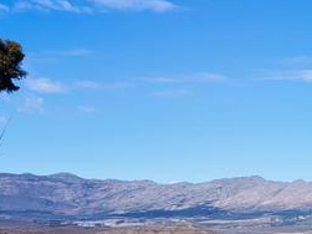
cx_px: 482
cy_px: 352
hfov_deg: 19.5
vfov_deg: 15.8
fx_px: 775
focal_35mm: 86
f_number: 1.8
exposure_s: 1/2315
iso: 50
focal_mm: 5.54
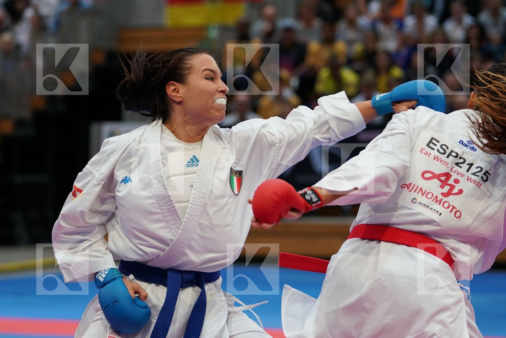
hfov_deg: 14.4
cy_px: 169
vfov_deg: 9.7
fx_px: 1996
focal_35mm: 142
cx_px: 253
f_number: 2.8
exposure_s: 1/1000
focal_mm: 95
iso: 1250
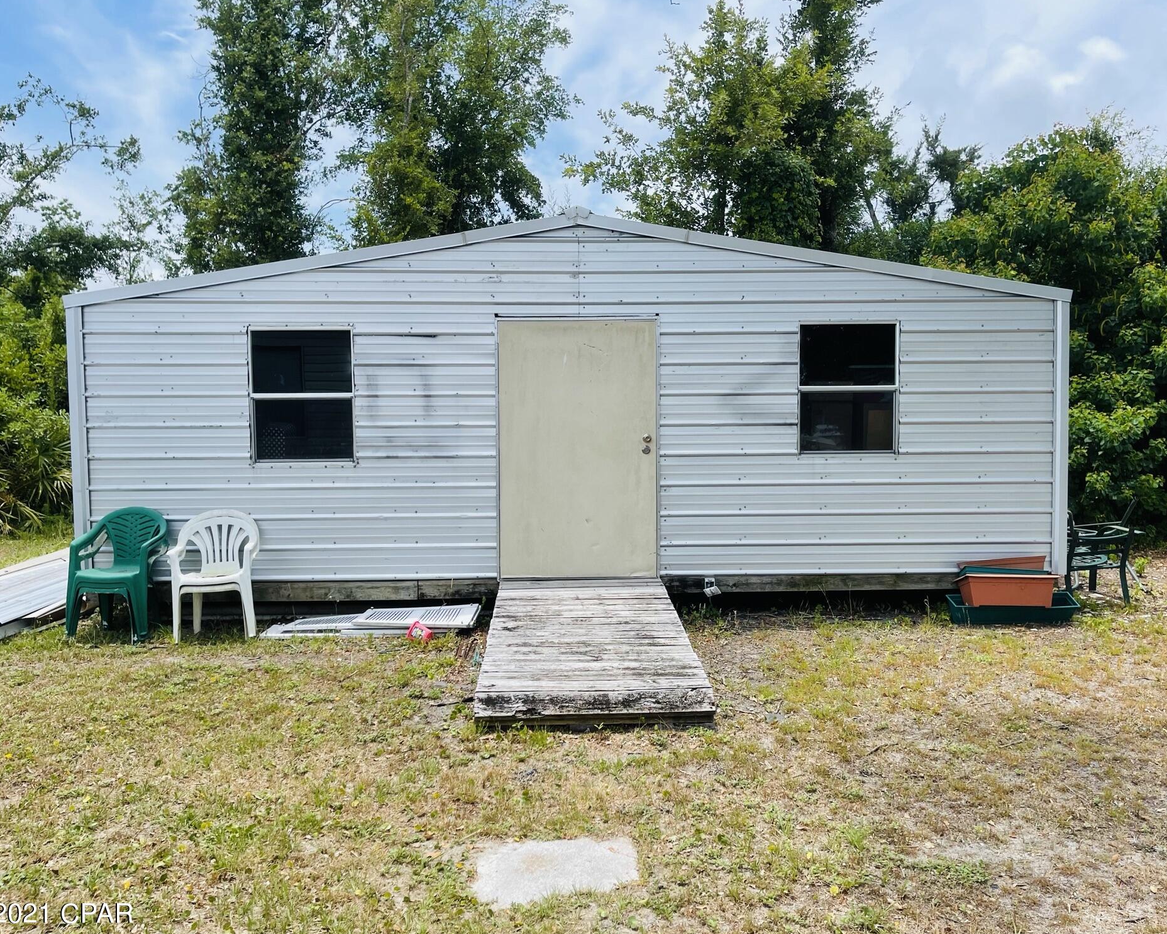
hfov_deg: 62.2
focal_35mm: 28
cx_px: 612
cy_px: 467
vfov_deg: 51.5
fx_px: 967
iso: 32
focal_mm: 5.1
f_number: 1.6
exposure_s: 1/2786
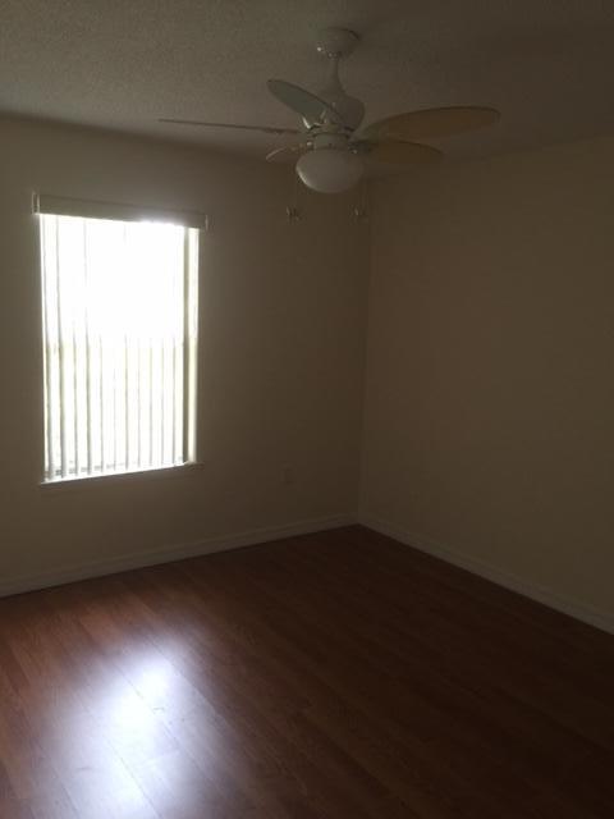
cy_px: 410
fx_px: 686
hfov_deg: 48.2
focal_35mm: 29
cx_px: 307
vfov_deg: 61.7
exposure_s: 1/15
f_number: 2.2
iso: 80
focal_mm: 4.15
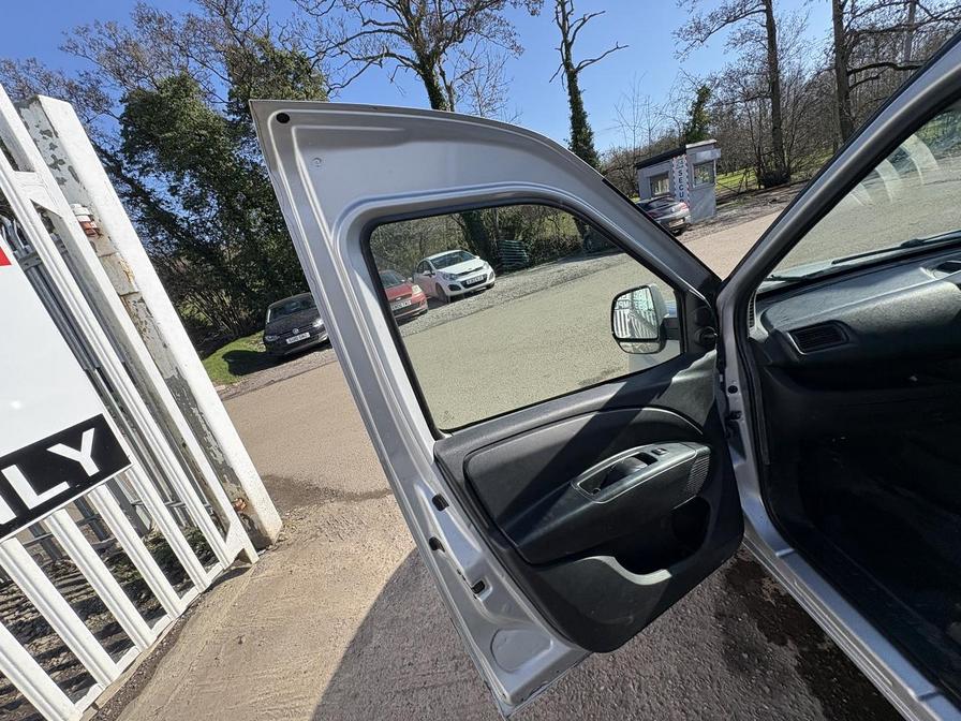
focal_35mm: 14
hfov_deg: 102.1
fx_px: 389
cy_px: 360
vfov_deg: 85.7
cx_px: 480
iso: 40
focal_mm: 2.22
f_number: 2.2
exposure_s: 1/812
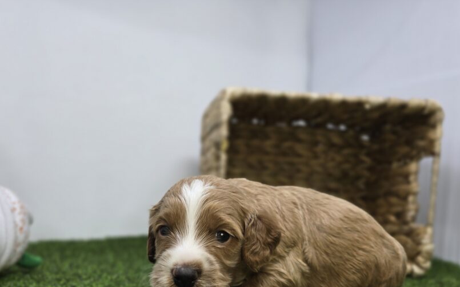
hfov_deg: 60.9
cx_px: 192
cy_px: 218
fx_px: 389
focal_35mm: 31
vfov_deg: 39.4
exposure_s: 1/120
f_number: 1.7
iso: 40
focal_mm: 6.3
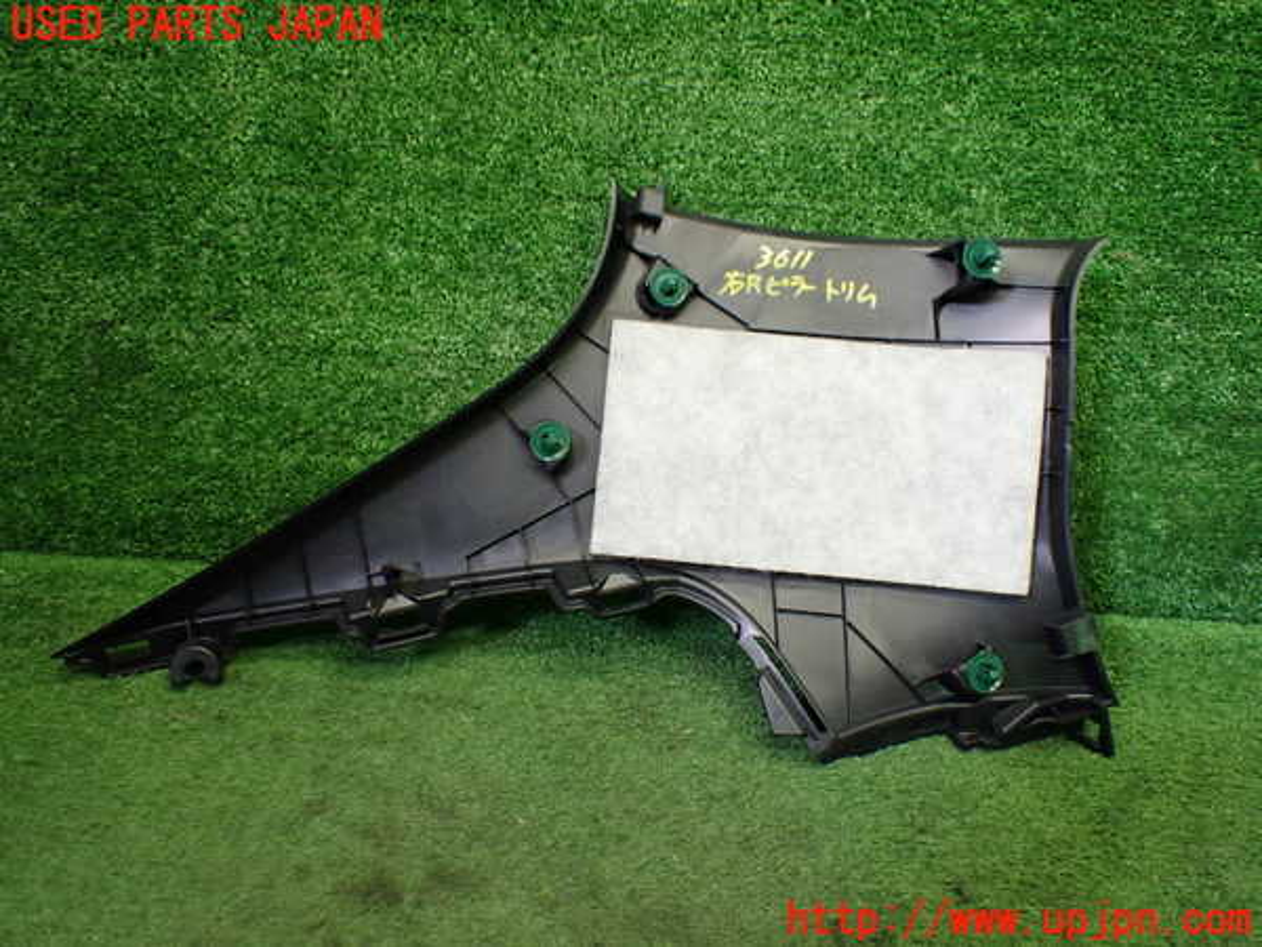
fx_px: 1094
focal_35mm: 30
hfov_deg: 60.0
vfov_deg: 46.8
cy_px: 474
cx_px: 631
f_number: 2.3
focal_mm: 5.4
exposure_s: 1/125
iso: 400
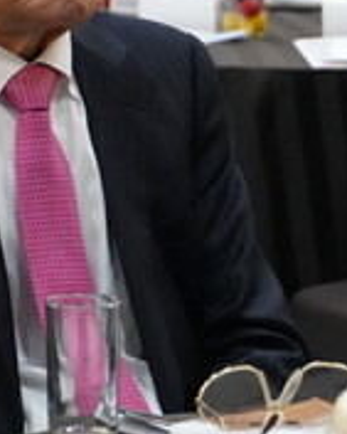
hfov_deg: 4.0
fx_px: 4925
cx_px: 391
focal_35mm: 384
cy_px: 121
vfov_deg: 5.0
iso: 6400
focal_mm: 80
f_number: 5.6
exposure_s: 1/125
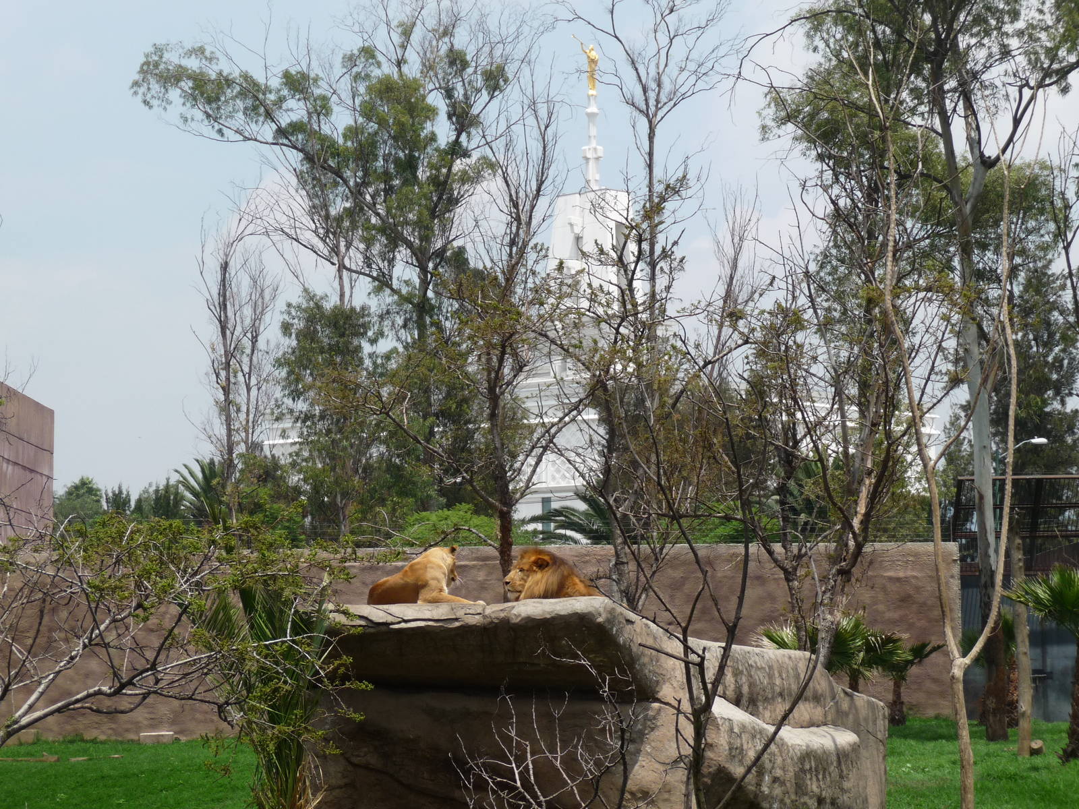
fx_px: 2992
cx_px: 540
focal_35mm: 96
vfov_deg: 15.4
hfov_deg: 20.4
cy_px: 404
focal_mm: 16.3
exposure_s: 1/500
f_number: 4.7
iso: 100
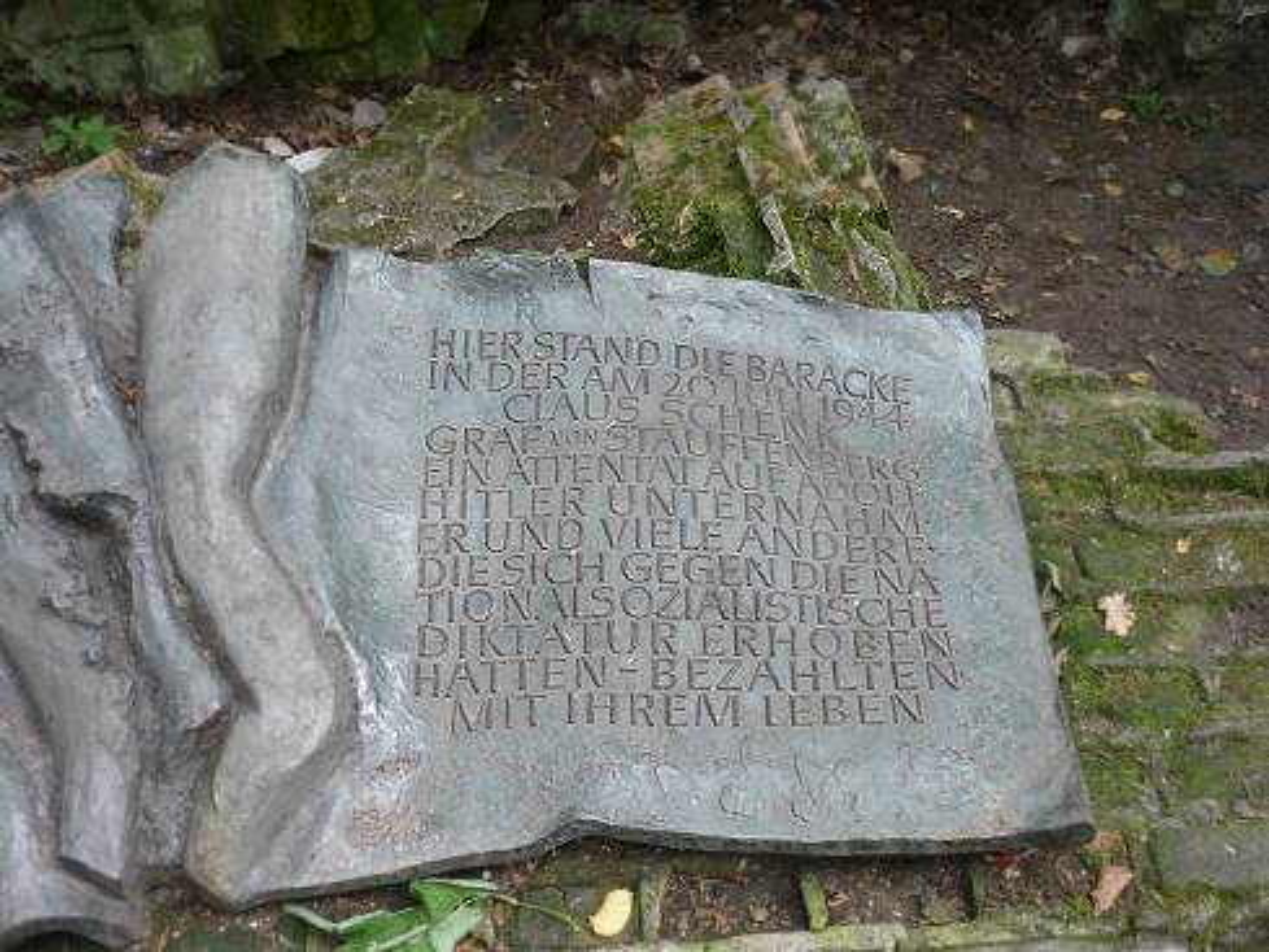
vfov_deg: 39.7
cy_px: 476
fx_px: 1320
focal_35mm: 36
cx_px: 634
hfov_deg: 51.3
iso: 100
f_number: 2.9
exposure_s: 1/40
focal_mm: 6
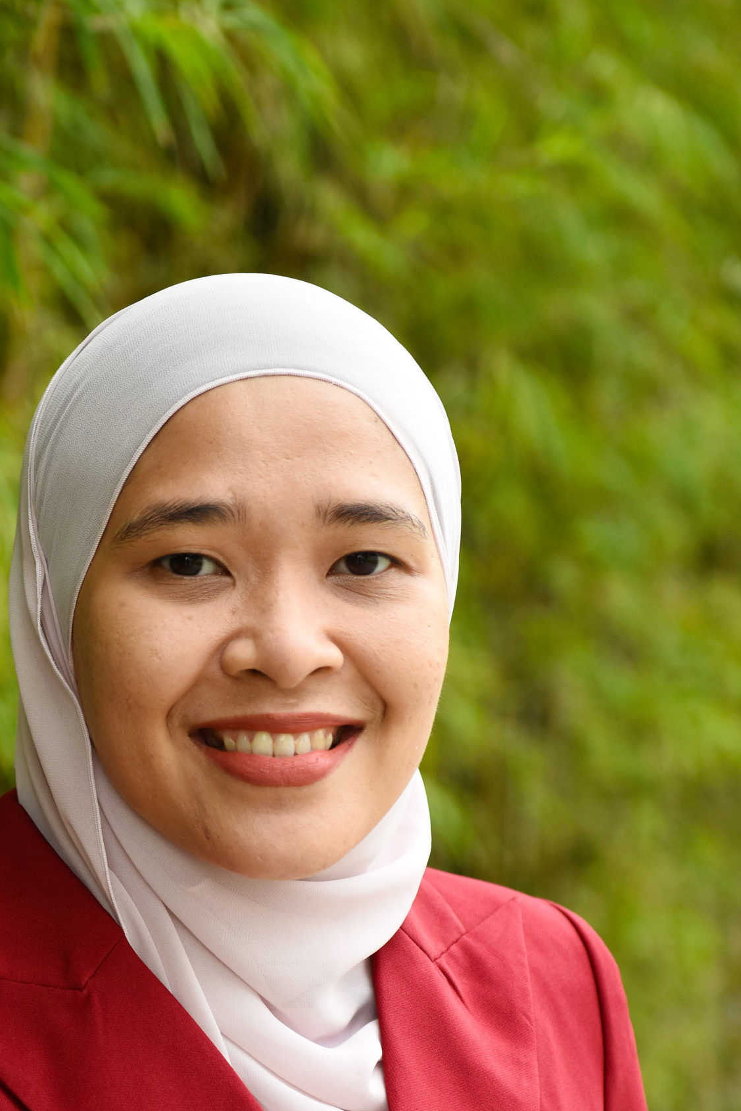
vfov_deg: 12.9
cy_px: 777
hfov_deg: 8.6
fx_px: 4910
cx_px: 199
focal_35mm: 159
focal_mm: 70
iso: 320
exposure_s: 1/640
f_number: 3.5
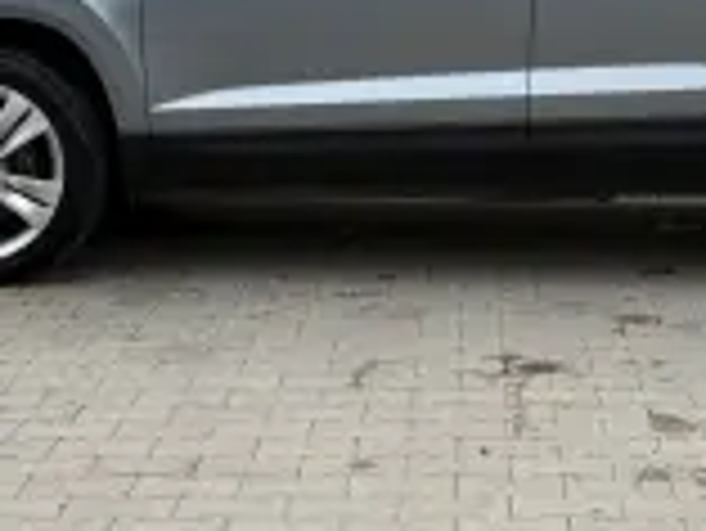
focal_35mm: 110
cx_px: 468
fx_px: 2245
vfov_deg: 13.2
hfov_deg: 17.8
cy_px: -63
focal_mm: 6.76
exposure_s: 1/2762
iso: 64
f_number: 1.78
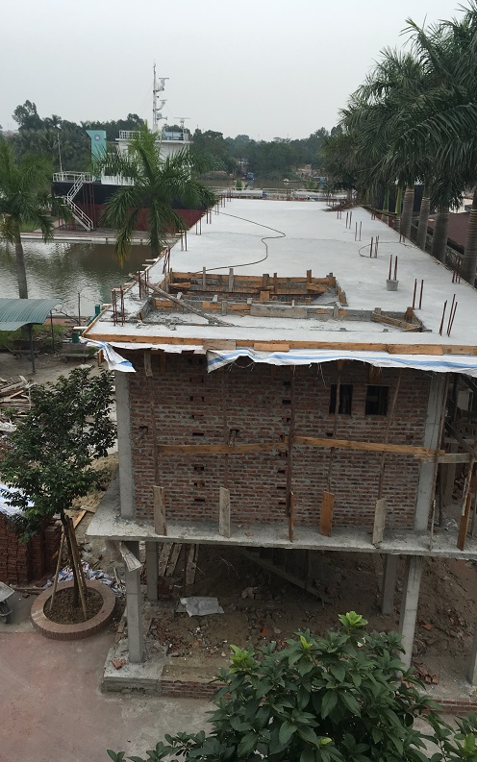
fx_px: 644
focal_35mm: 31
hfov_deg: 40.6
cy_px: 379
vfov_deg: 61.2
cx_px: 251
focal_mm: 4.15
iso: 25
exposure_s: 1/894
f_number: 2.2
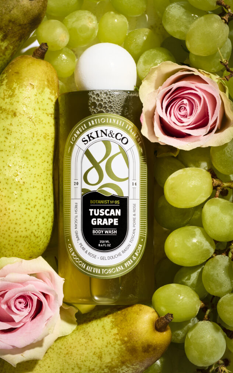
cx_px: 108
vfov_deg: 19.3
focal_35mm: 108
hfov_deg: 12.1
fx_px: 1098
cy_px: 185
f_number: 18
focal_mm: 105
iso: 64
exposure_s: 1/160
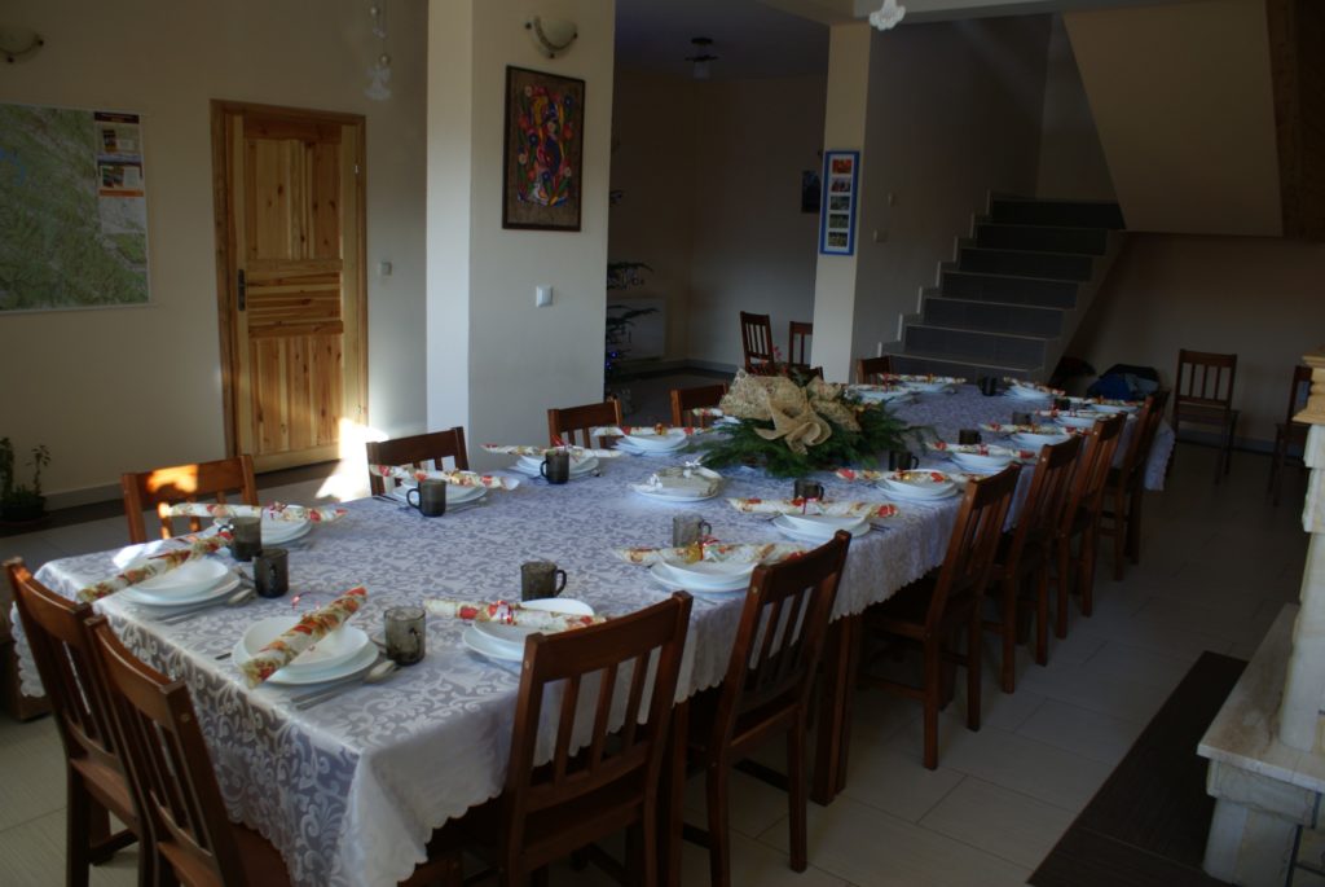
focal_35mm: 27
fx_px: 995
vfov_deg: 48.0
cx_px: 662
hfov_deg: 67.3
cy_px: 444
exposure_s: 1/30
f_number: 4
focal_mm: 18
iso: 100
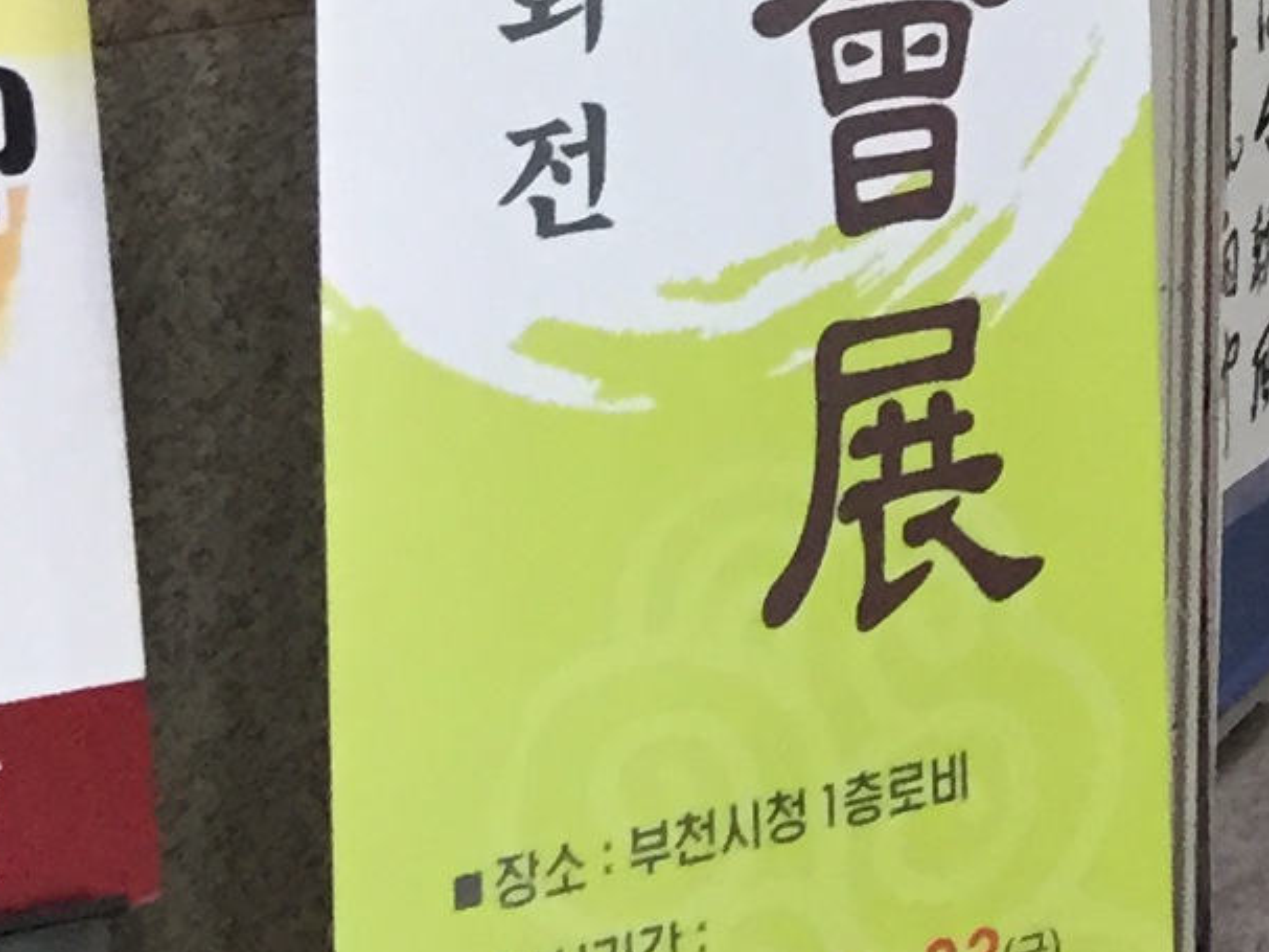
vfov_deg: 8.8
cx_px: 2663
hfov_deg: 11.3
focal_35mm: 156
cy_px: -1176
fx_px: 5718
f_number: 2.2
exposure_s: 1/30
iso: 125
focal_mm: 4.15
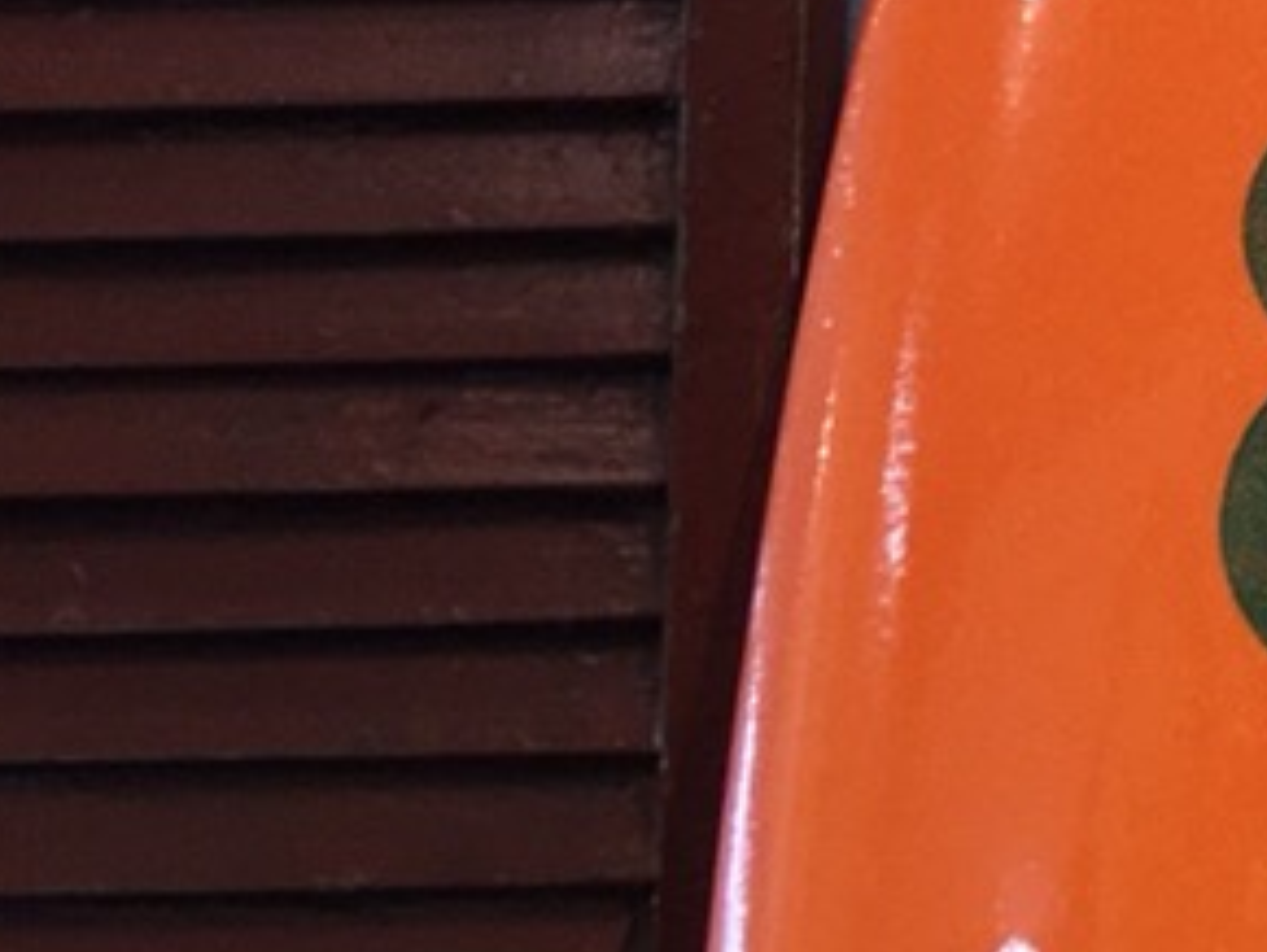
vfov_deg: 12.1
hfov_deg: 13.8
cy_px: -223
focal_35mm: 120
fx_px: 4396
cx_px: 2591
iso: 32
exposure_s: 1/60
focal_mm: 4.15
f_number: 2.2
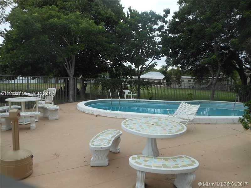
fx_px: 181
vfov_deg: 54.9
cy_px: 94
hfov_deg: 69.4
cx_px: 126
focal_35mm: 25
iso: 80
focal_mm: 4.5
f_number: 3.2
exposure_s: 1/200
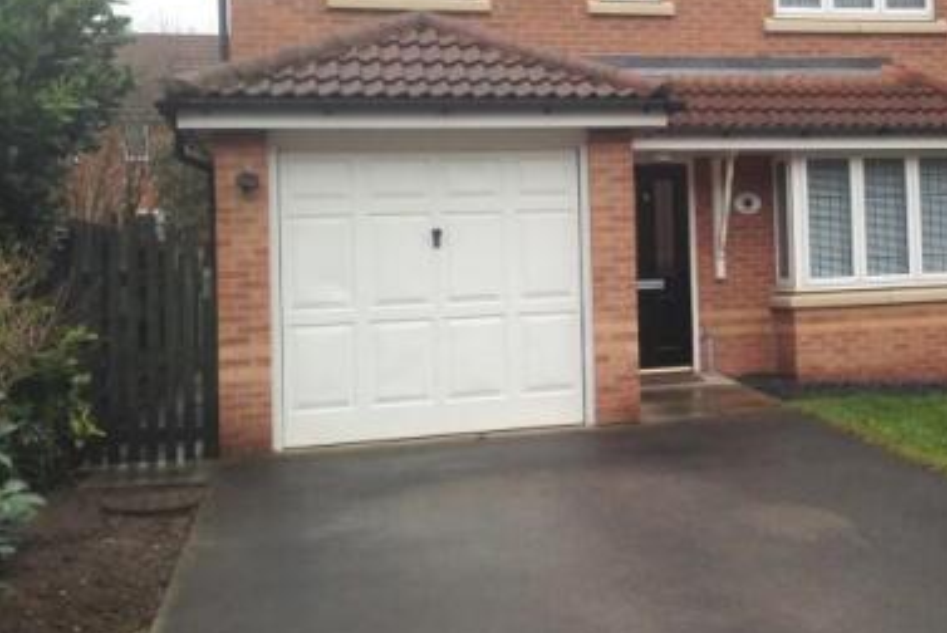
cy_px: 232
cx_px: 730
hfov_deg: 36.5
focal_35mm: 53
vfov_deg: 25.5
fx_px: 1395
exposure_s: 1/384
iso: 50
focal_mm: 4.12
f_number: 2.4
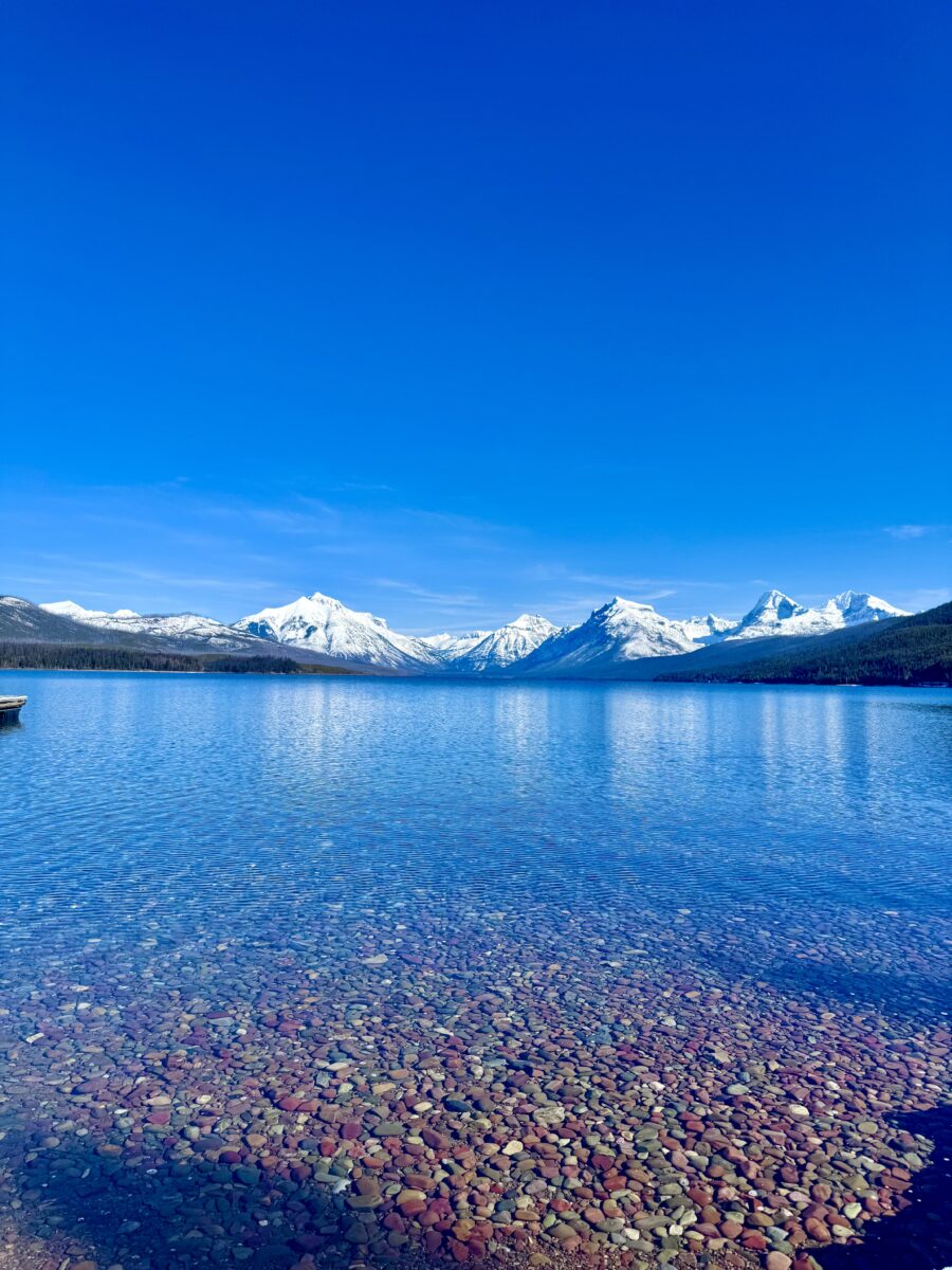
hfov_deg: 56.8
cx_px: 476
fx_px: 880
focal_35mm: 24
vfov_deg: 71.6
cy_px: 635
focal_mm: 6.76
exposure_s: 1/6410
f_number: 1.78
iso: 80
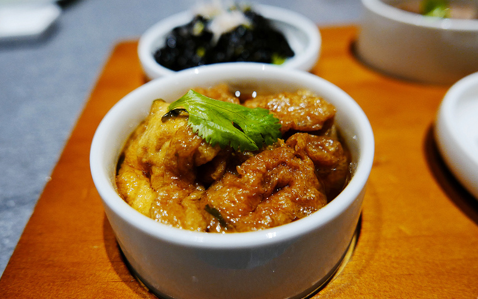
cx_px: 247
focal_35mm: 26
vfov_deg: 47.6
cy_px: 144
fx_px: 339
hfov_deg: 70.4
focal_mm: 10.9
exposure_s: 1/60
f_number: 2.2
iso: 500
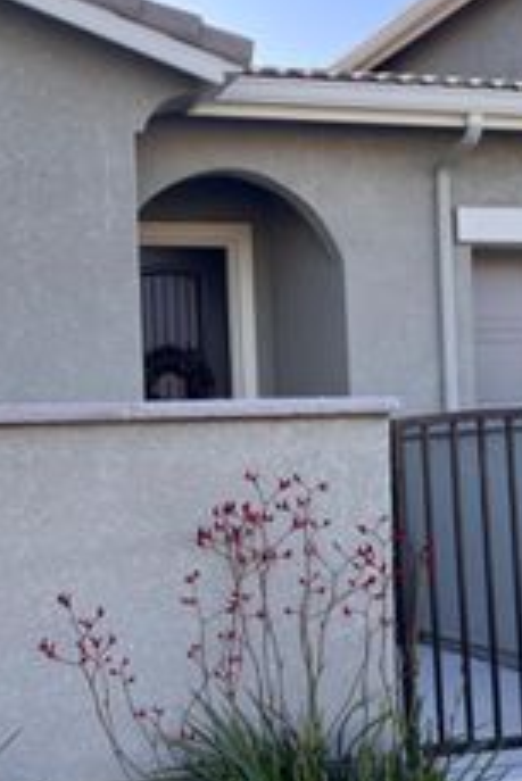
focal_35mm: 59
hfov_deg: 22.9
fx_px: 1281
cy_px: 408
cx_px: 167
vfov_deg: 33.9
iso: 50
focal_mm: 5.7
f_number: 1.5
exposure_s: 1/718
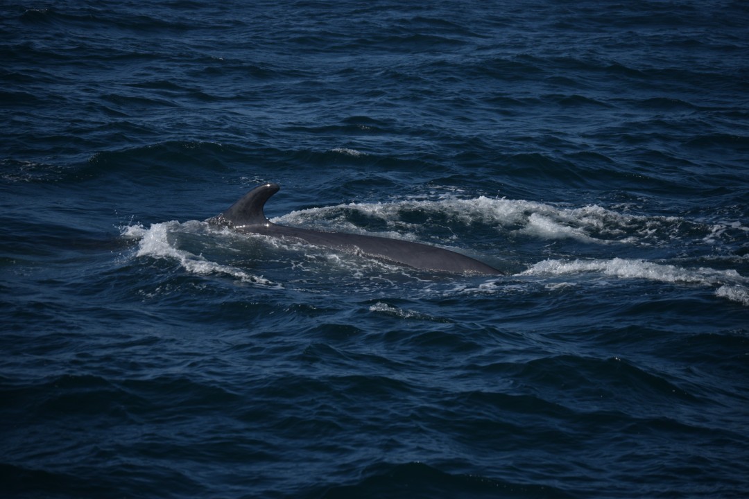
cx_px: 374
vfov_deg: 7.6
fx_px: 3745
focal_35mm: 180
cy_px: 250
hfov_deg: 11.4
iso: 200
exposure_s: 1/4000
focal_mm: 120
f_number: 4.8
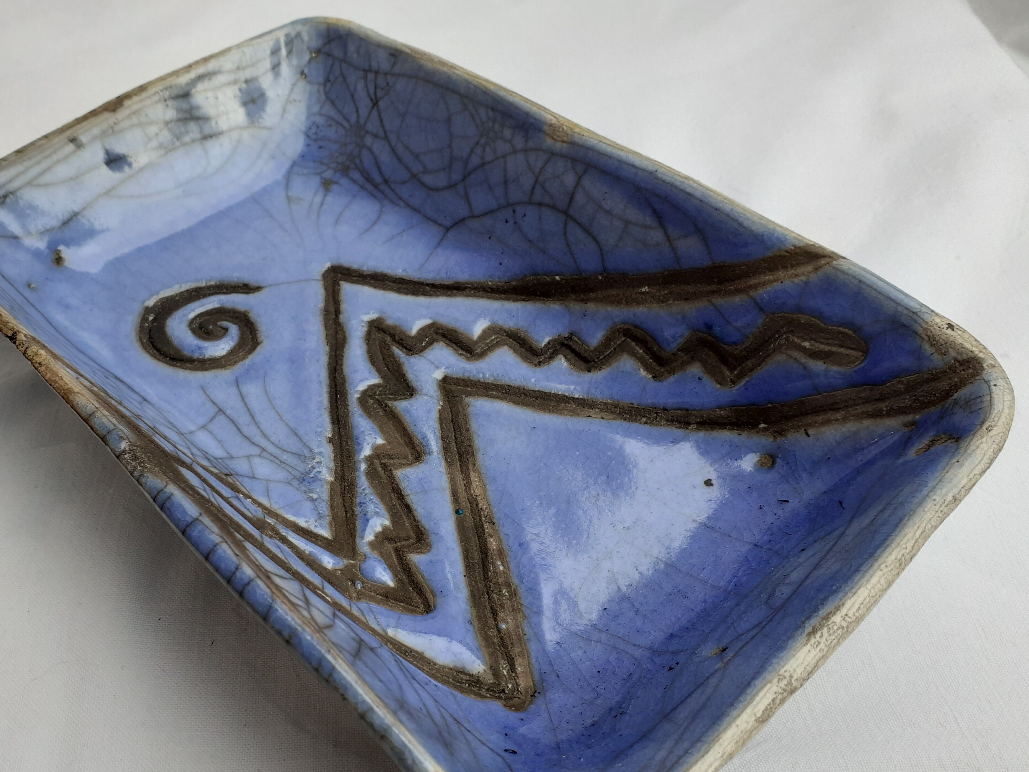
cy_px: 482
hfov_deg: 52.1
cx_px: 390
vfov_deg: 40.4
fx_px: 1040
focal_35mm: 35
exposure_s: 1/138
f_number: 1.9
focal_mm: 3.6
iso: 40
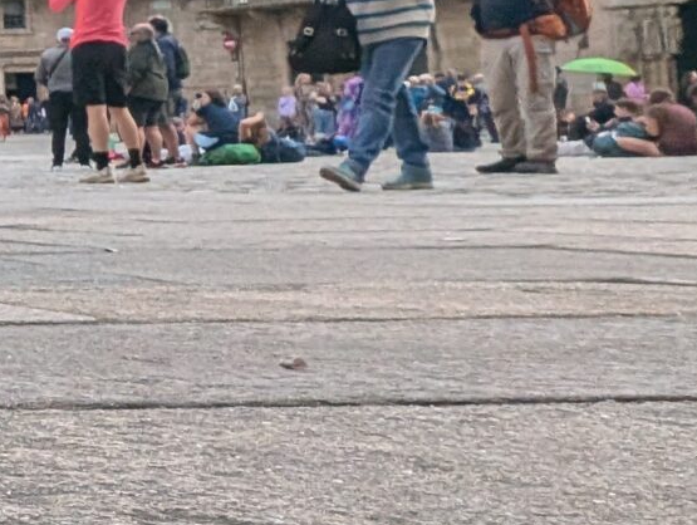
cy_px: 93
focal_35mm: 60
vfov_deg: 24.0
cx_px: -872
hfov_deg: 16.6
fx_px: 1210
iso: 42
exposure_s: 1/1597
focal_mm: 1.95
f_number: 2.2
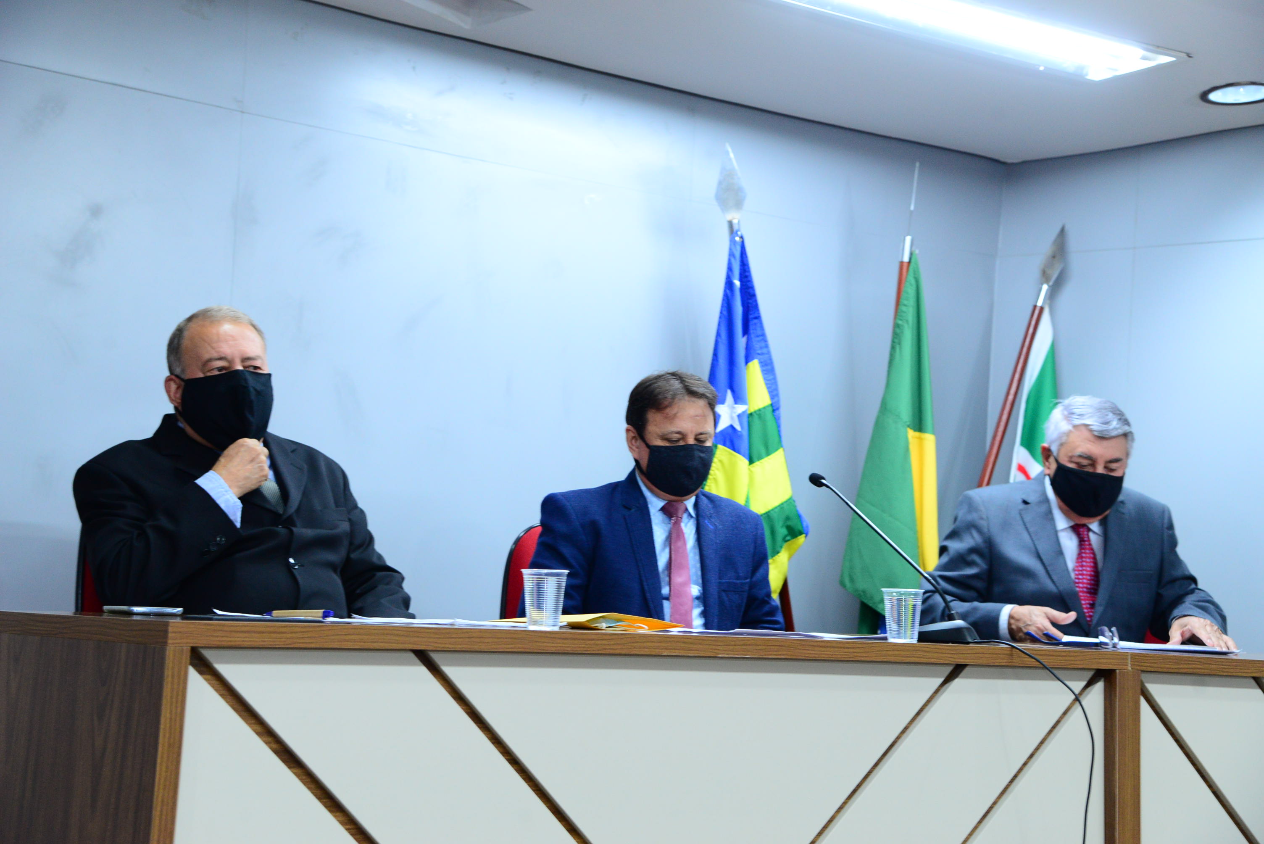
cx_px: 632
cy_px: 422
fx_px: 2037
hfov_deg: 34.5
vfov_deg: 23.4
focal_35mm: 58
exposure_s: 1/60
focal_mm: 58
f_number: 5
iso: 2000
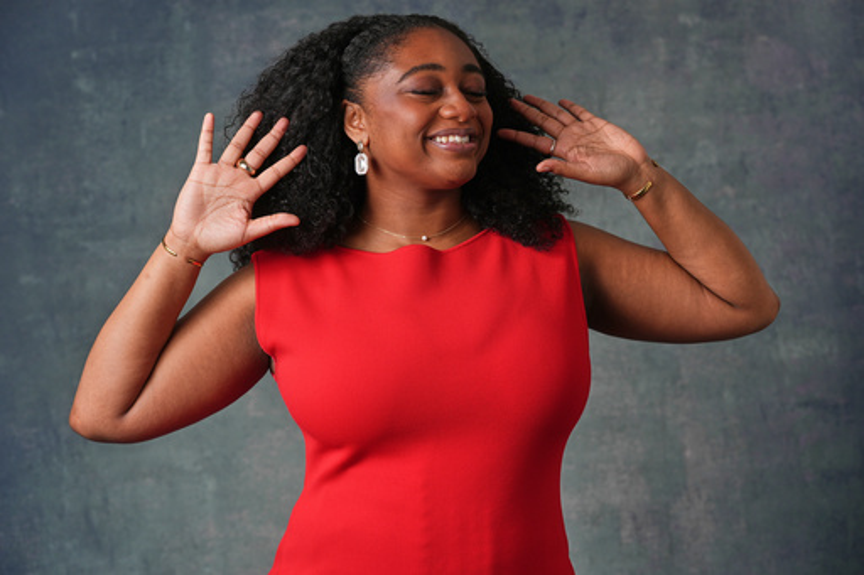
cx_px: 432
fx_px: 2159
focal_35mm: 90
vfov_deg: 15.2
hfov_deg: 22.6
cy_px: 288
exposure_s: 1/320
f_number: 5
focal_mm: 90
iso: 250
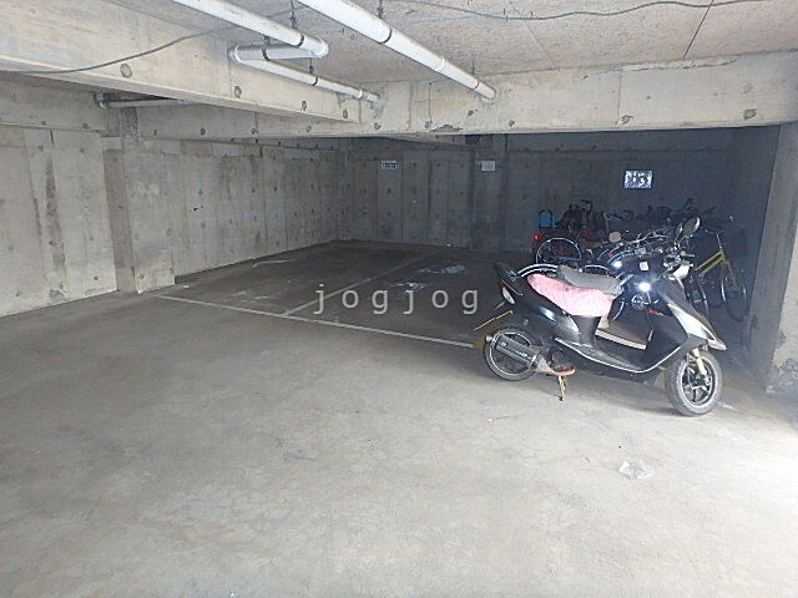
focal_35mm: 21
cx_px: 399
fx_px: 484
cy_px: 299
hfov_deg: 79.0
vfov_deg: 63.4
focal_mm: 3.7
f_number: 3.5
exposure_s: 1/30
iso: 400
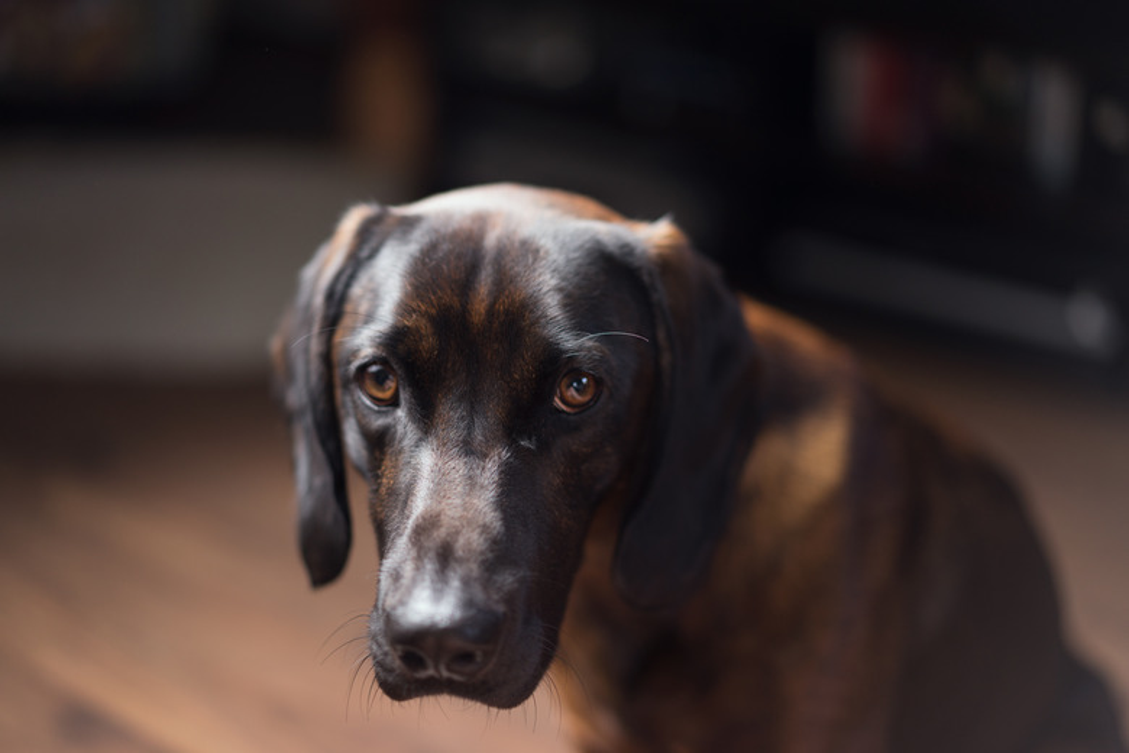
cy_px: 376
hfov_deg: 36.2
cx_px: 564
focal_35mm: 55
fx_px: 1725
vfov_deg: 24.6
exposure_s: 1/160
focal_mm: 55
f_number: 1.8
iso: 125
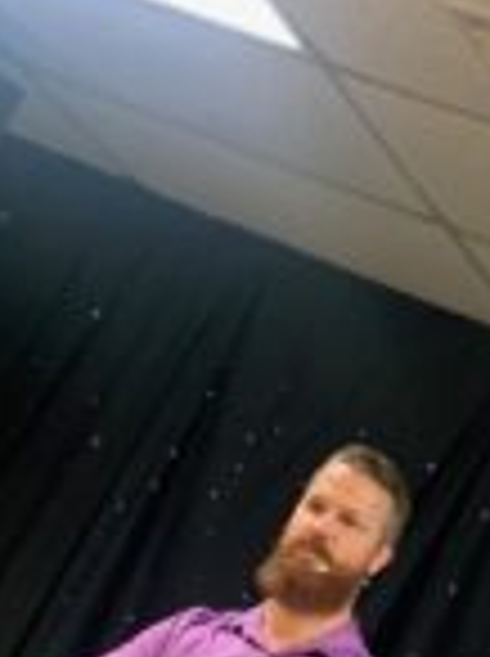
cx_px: 243
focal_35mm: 114
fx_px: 2158
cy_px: 680
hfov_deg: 13.0
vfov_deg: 16.9
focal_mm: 4.25
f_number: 1.8
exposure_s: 1/60
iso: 400
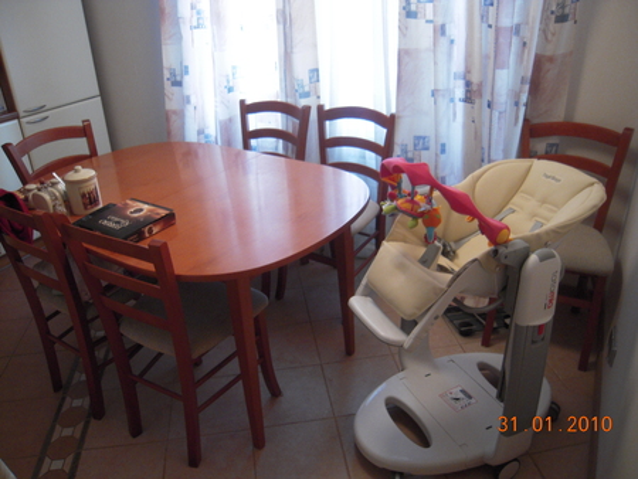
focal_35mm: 28
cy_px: 240
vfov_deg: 49.8
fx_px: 516
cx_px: 319
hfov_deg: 63.4
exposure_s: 1/20
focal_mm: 5
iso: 400
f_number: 2.7
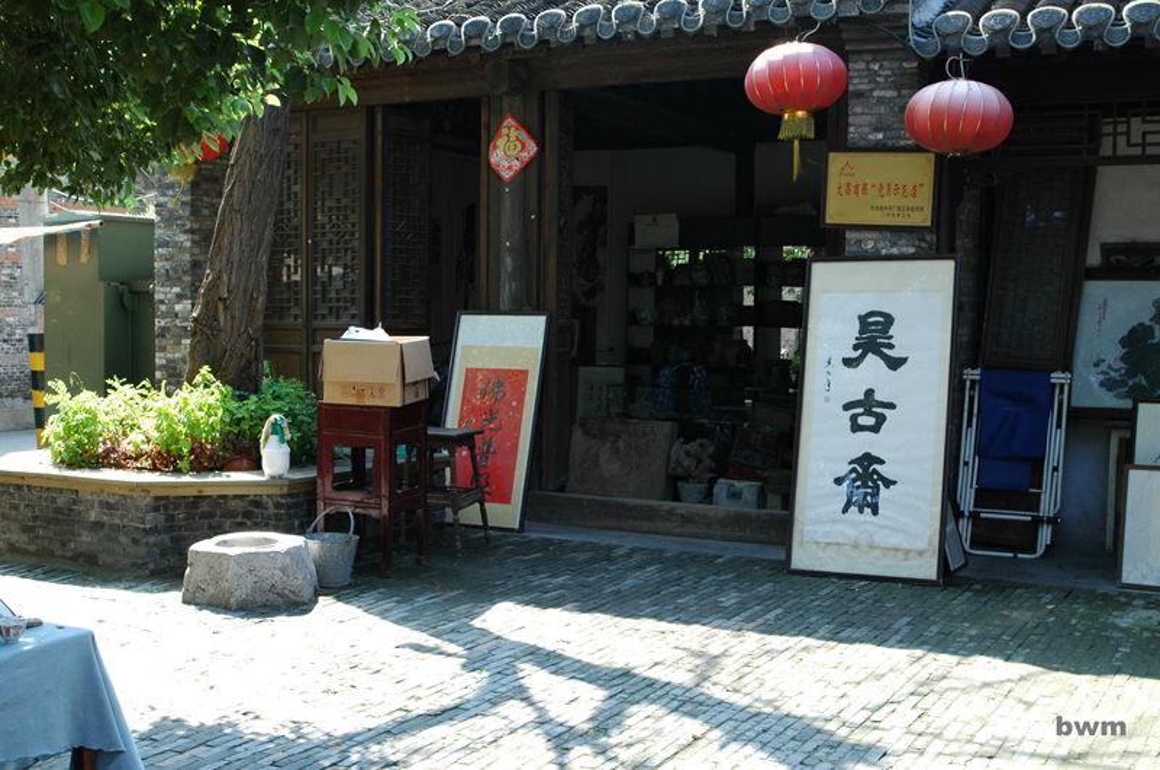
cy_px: 385
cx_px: 580
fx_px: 1351
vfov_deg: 31.8
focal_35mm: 42
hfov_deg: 46.5
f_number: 8
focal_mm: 28
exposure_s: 1/60
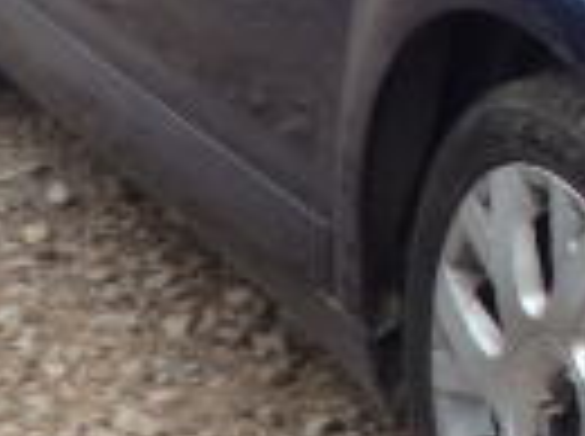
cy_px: 63
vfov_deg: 8.8
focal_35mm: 168
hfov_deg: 11.2
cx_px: 954
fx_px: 2834
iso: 125
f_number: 4.4
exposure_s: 1/100
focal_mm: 6.1
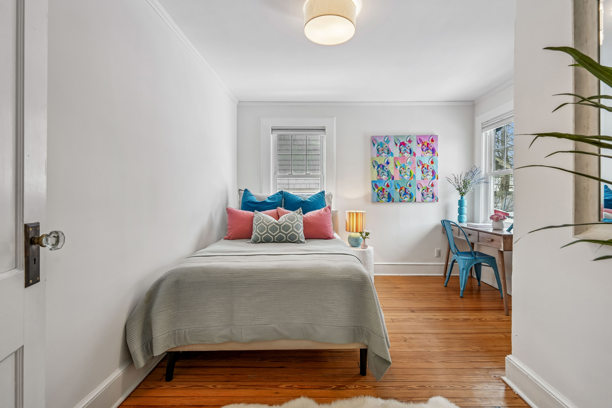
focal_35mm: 16
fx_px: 272
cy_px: 204
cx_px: 306
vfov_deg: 73.7
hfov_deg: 96.7
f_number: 8
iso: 400
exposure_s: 1/30
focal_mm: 16
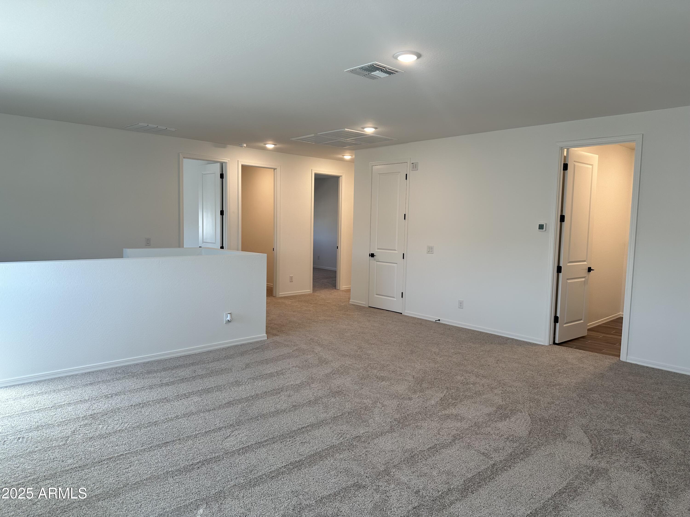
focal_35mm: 24
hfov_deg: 71.6
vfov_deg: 56.8
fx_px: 478
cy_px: 258
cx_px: 345
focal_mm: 6.86
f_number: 1.78
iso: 80
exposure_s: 1/120
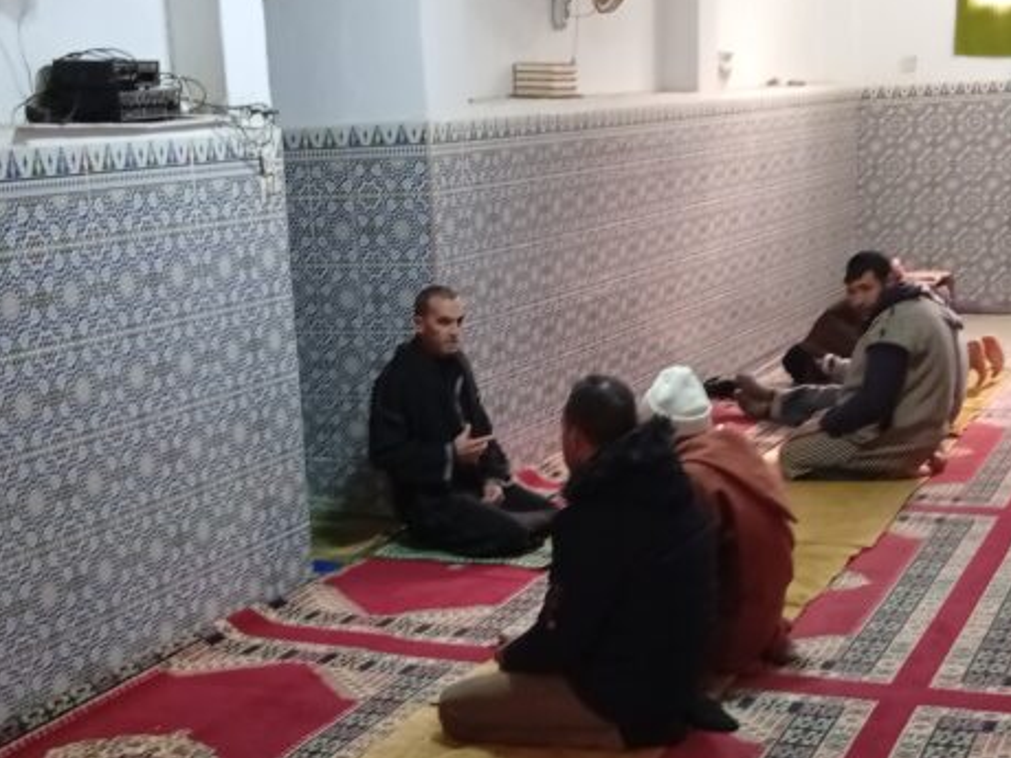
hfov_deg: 33.2
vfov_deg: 24.8
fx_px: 1694
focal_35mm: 58
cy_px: 621
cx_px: 440
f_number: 1.8
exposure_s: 1/33.3
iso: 690
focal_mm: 3.96
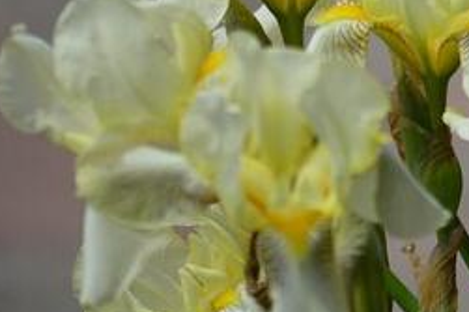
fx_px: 10267
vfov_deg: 1.7
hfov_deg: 2.6
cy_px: -78
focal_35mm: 789
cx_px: 645
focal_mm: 165
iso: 100
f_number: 5.3
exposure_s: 1/500
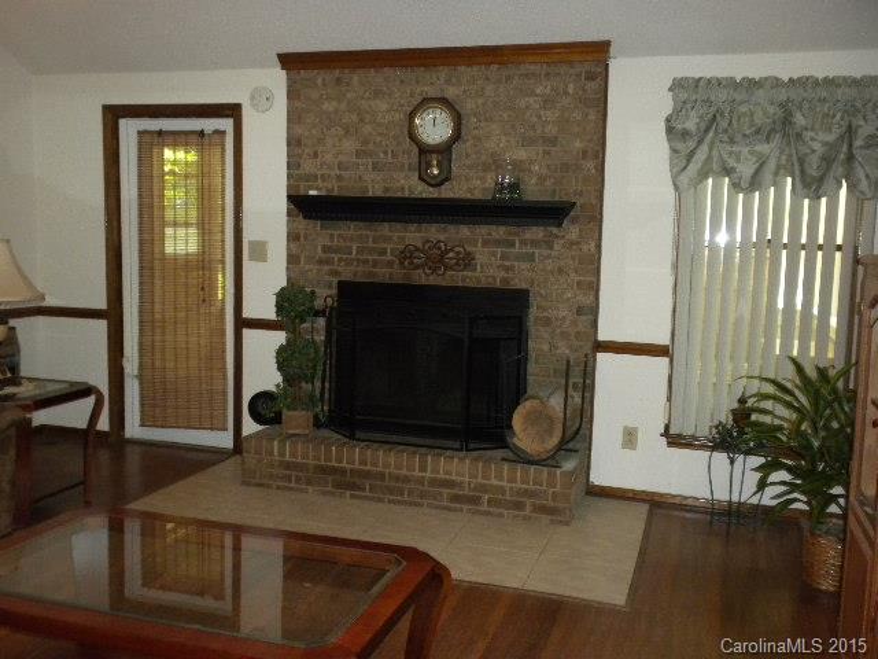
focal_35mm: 37
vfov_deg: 38.7
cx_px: 439
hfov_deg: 50.1
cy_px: 330
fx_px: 938
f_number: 3.5
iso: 400
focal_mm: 6.6
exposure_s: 1/30
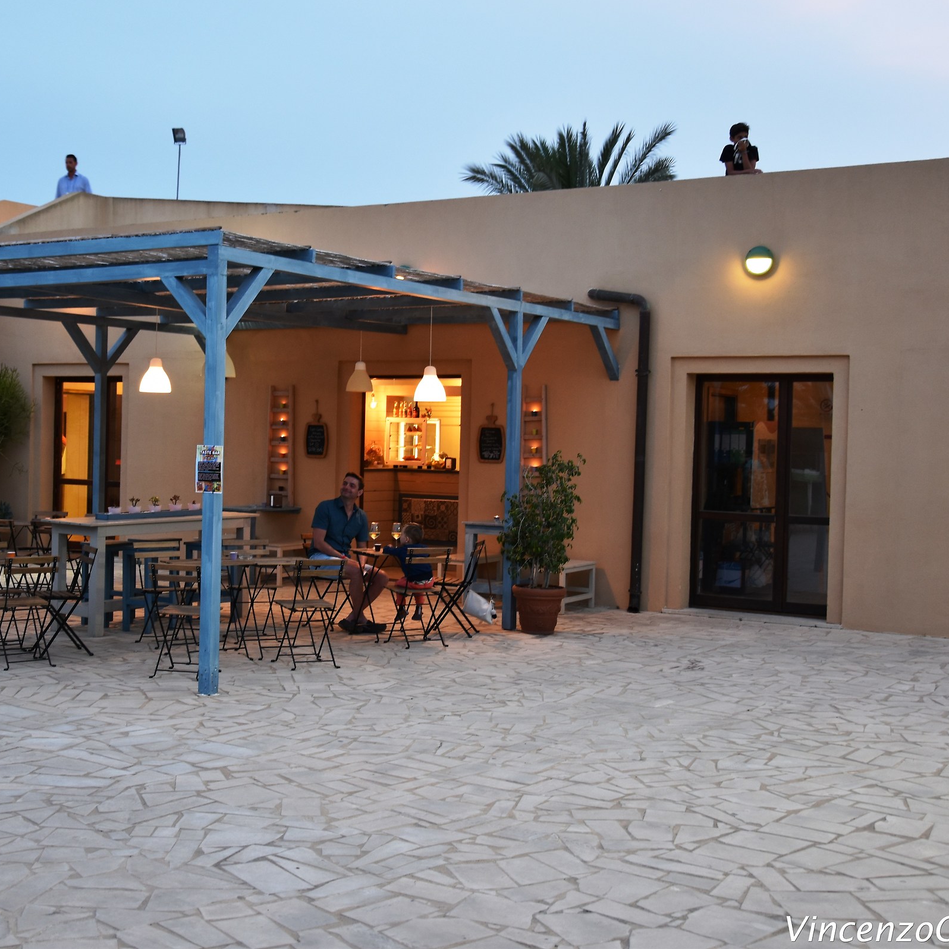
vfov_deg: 36.8
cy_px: 474
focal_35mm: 46
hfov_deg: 36.7
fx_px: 1427
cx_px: 391
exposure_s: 1/20
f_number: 3.8
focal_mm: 24
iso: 400
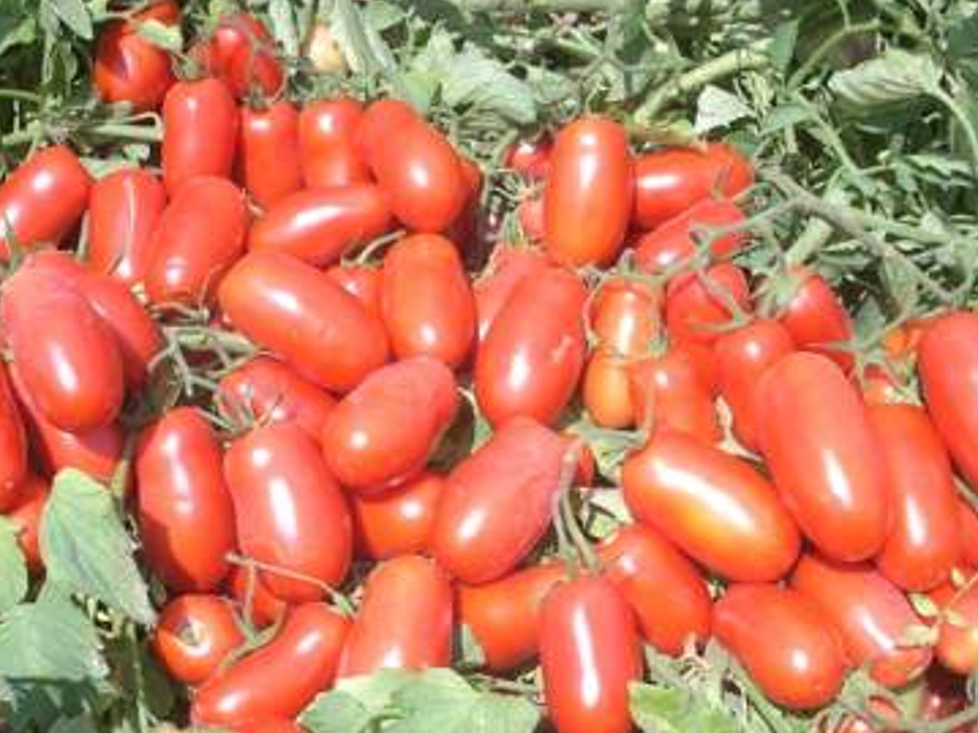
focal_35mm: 55
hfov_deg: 34.9
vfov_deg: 26.5
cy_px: 428
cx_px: 500
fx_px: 1553
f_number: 5.6
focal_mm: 6.2
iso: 64
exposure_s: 1/162
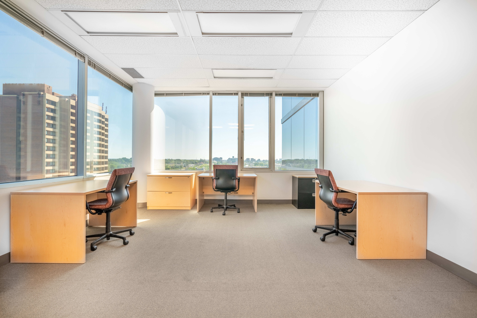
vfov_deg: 73.8
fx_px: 212
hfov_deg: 96.7
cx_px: 238
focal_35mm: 16
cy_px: 159
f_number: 8
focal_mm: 16
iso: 400
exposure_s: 1/500
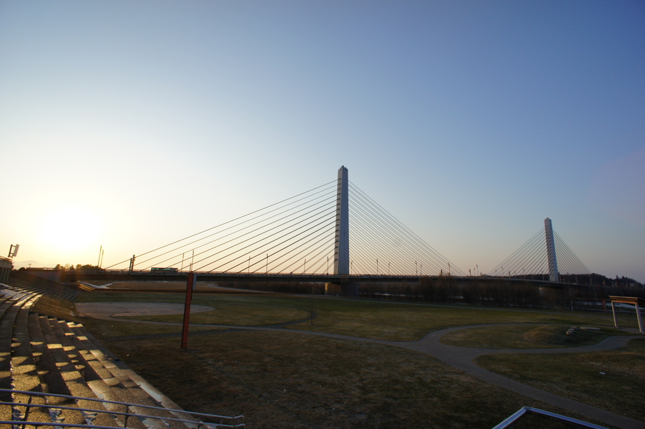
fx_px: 430
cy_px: 214
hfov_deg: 73.8
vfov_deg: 53.1
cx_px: 322
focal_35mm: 24
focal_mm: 16
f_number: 11
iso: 200
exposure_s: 1/125
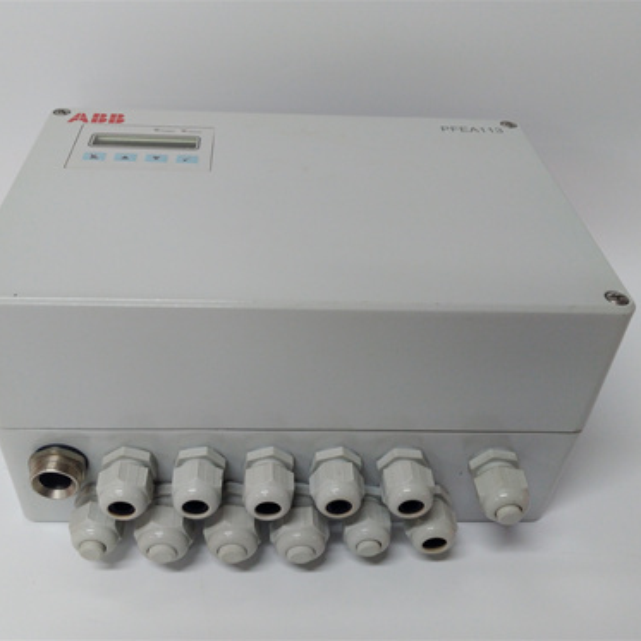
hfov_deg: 51.0
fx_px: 670
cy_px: 320
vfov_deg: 51.1
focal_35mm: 32
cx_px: 290
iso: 162
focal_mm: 3.79
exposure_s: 1/33
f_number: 2
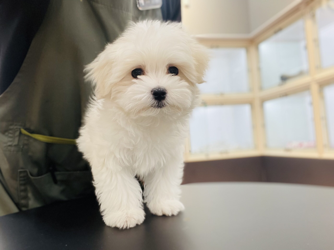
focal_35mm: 30
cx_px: 167
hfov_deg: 60.0
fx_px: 289
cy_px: 125
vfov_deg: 46.8
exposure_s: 1/50
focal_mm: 2.71
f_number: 2.2
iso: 64
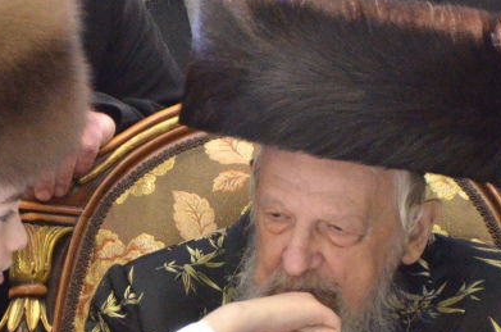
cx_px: 158
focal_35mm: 1062
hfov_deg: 1.9
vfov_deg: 1.3
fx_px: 14749
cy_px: 240
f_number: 5.6
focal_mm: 270
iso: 3200
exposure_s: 1/125
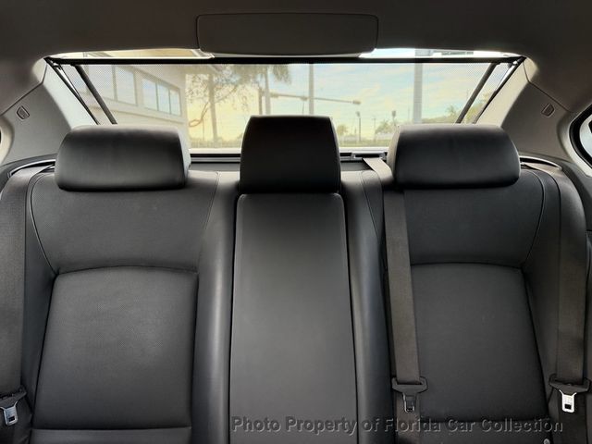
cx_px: 296
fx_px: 410
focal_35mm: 24
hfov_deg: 71.6
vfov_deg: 56.8
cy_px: 222
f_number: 1.78
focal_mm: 6.76
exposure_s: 1/95
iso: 200
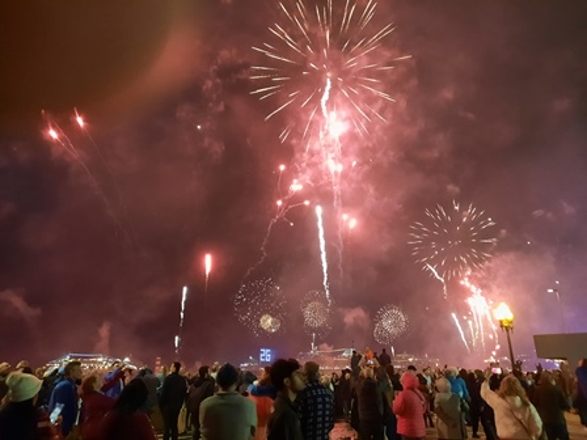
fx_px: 424
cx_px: 294
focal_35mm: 25
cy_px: 220
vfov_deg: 54.9
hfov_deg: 69.4
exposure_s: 1/20
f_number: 2
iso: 1000
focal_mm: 4.6
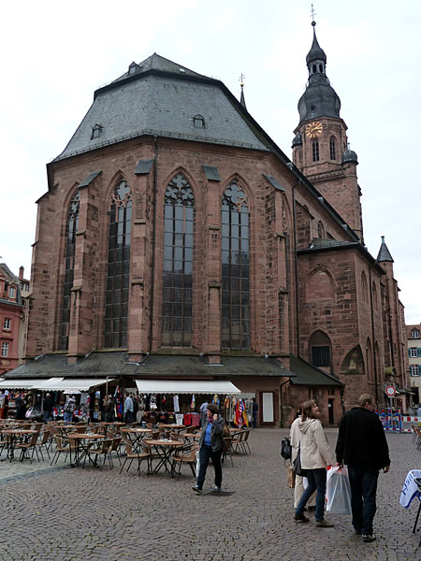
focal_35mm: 30
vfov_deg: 60.0
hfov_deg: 46.8
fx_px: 486
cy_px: 280
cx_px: 210
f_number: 4
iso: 125
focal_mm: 5
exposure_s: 1/160
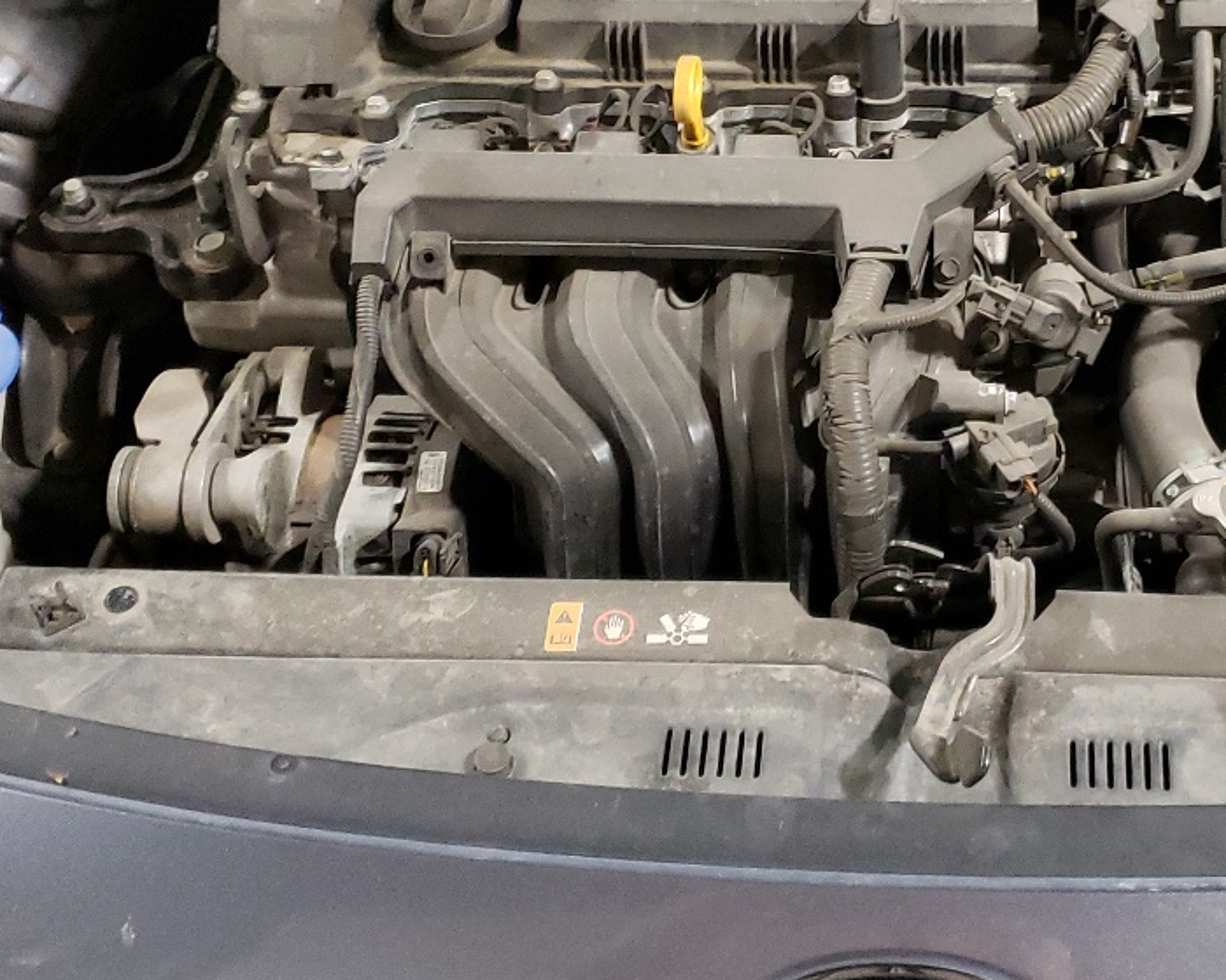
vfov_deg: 25.7
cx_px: 955
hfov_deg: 31.7
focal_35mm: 58
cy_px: 168
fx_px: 2105
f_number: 1.5
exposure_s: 1/30
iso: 417
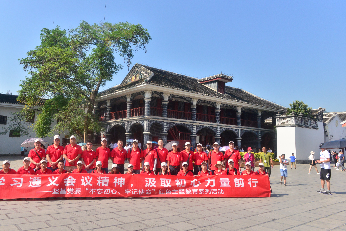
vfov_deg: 44.9
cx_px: 155
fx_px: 279
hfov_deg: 63.5
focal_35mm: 29
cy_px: 111
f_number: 5.6
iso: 1600
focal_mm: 26
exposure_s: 1/8000
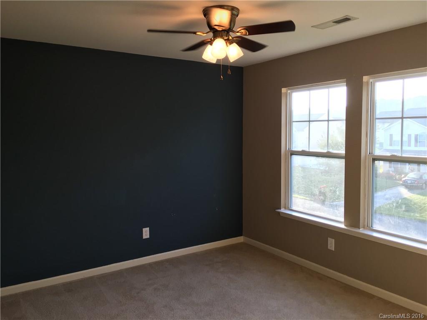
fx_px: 358
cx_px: 214
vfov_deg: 48.2
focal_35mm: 29
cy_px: 160
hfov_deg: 61.7
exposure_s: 1/60
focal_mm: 4.15
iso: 25
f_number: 2.2
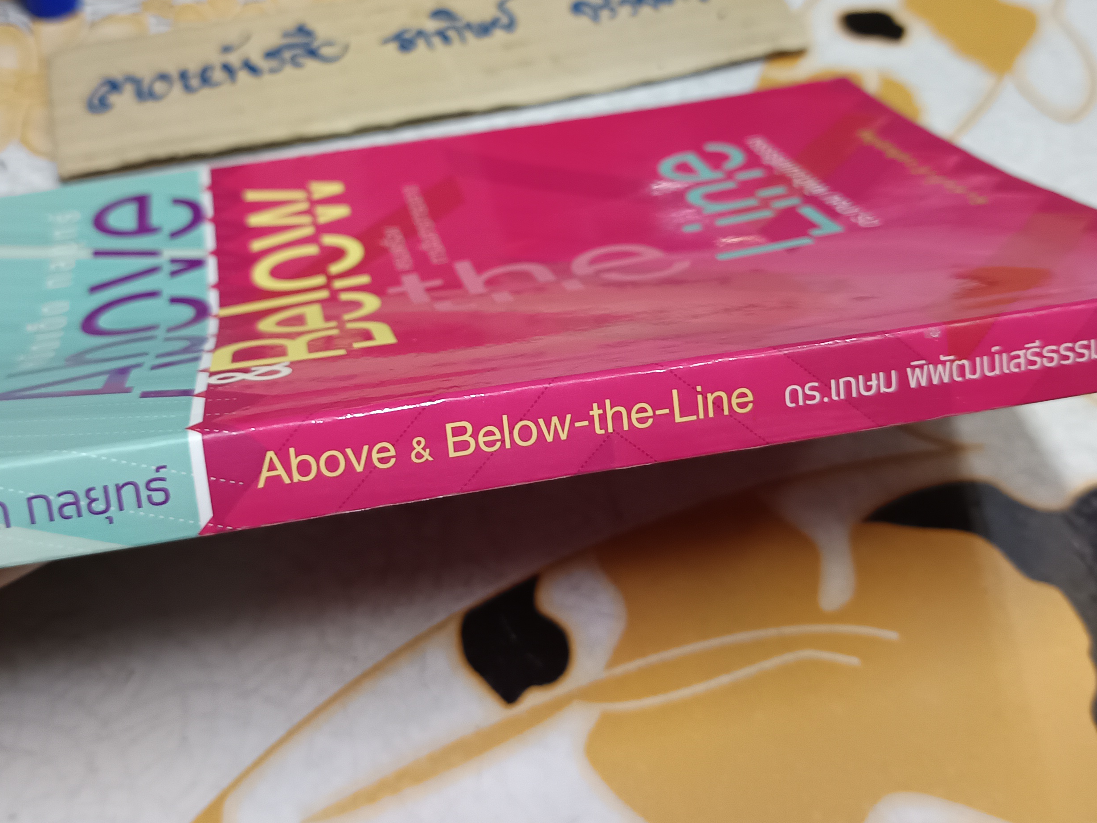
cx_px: 510
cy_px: 290
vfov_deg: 36.5
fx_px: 1236
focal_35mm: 39
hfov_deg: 47.8
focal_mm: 5.31
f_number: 1.7
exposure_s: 1/25
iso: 982
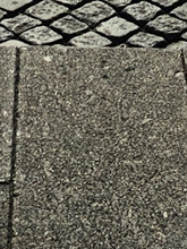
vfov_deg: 8.7
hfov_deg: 8.9
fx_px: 1203
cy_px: -599
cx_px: 24
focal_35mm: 167
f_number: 1.7
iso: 10
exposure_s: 1/3550
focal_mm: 6.3
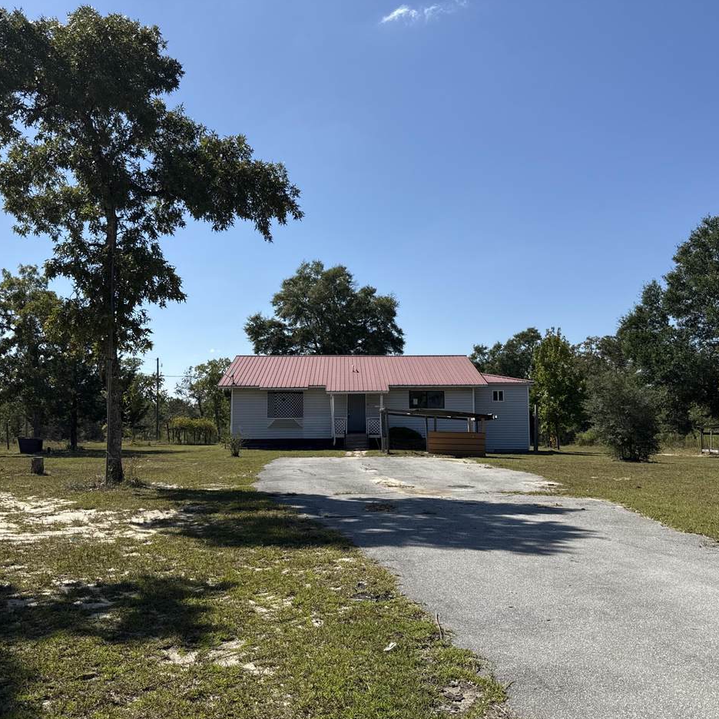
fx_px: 681
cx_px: 366
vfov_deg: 55.6
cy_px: 366
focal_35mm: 29
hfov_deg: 55.6
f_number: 1.78
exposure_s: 1/6173
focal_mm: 6.76
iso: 80
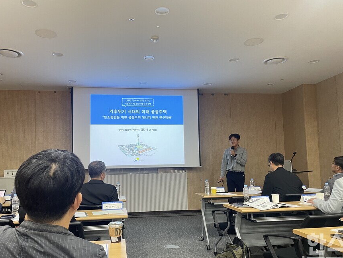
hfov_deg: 61.6
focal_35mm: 29
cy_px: 143
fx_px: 287
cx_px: 161
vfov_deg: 48.2
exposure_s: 1/60
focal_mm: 4.2
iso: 200
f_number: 1.6
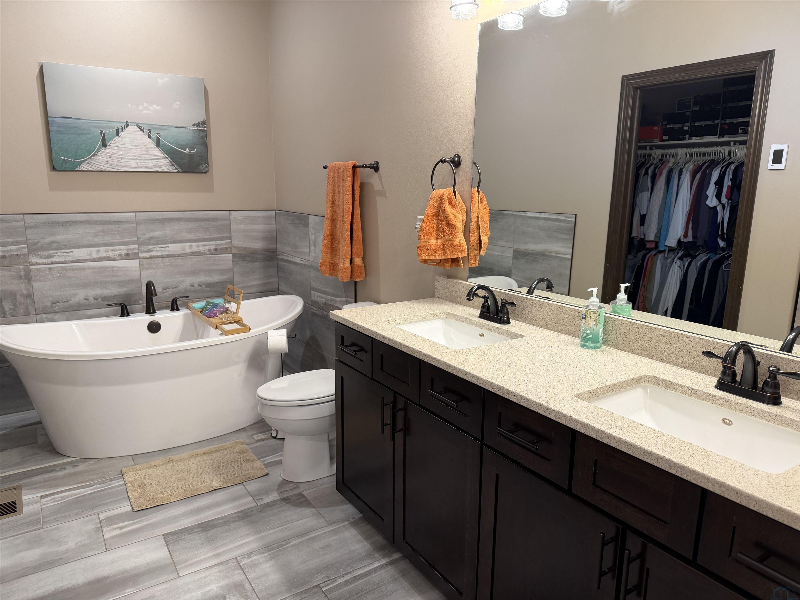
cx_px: 400
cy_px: 300
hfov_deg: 71.6
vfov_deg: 56.8
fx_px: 555
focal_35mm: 24
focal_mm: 6.76
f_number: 1.78
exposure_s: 1/60
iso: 160
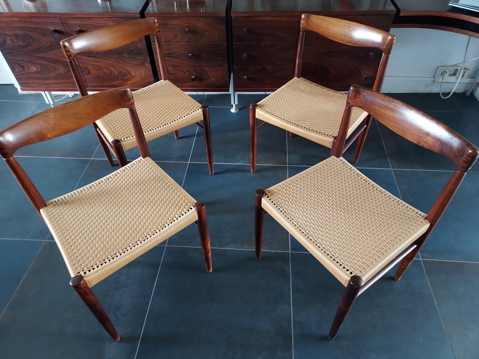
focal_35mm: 24
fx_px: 332
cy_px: 180
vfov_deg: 56.8
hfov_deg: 71.6
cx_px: 240
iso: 500
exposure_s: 1/25
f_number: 1.8
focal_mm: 4.6
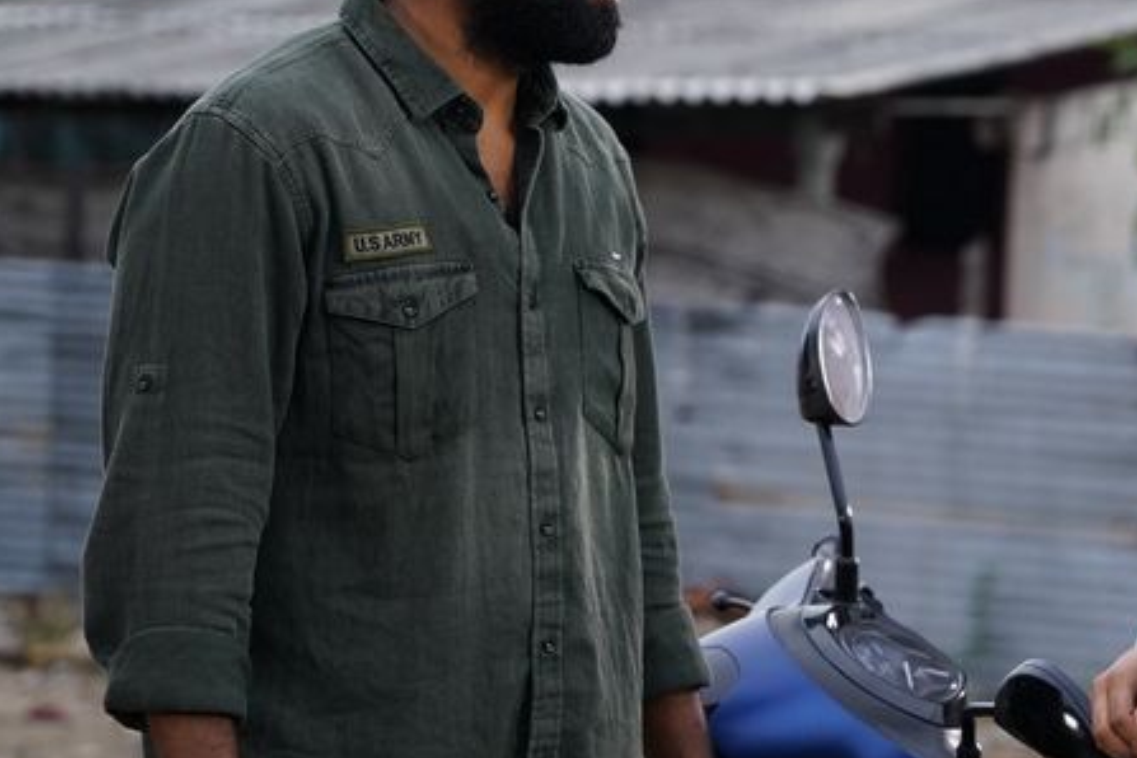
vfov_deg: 7.3
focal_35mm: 188
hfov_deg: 10.9
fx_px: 5937
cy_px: 319
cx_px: 964
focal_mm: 105
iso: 800
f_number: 5
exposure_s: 1/160
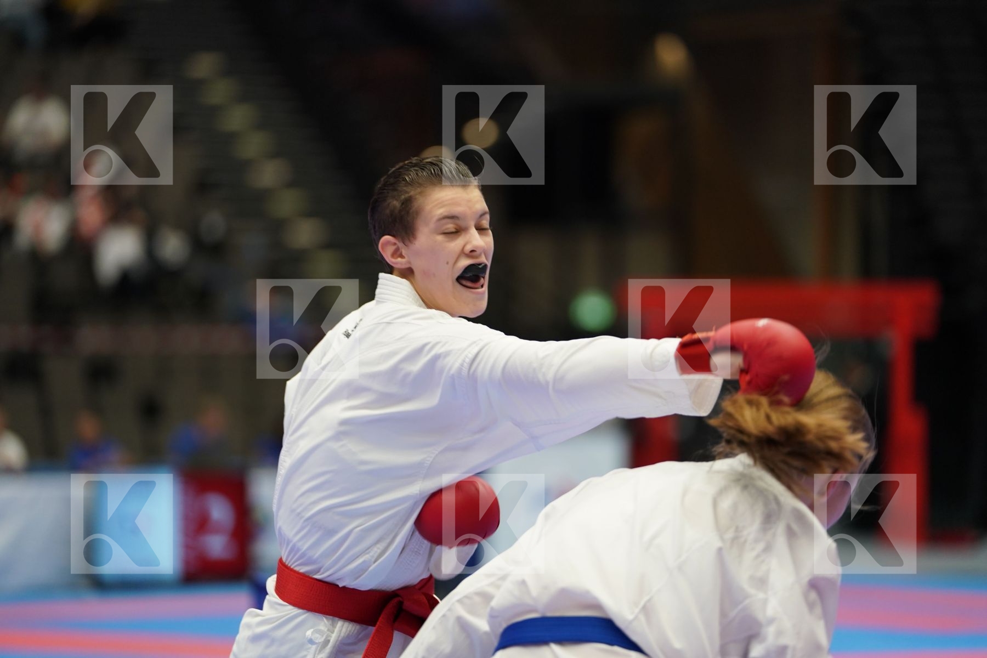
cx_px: 494
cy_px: 329
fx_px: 4496
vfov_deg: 8.4
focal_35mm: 164
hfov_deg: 12.5
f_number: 2.8
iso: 1250
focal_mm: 164
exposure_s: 1/500
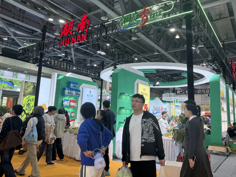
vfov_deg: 51.3
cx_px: 125
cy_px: 81
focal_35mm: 27
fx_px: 184
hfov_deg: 65.3
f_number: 1.78
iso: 64
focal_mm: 6.76
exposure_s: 1/100
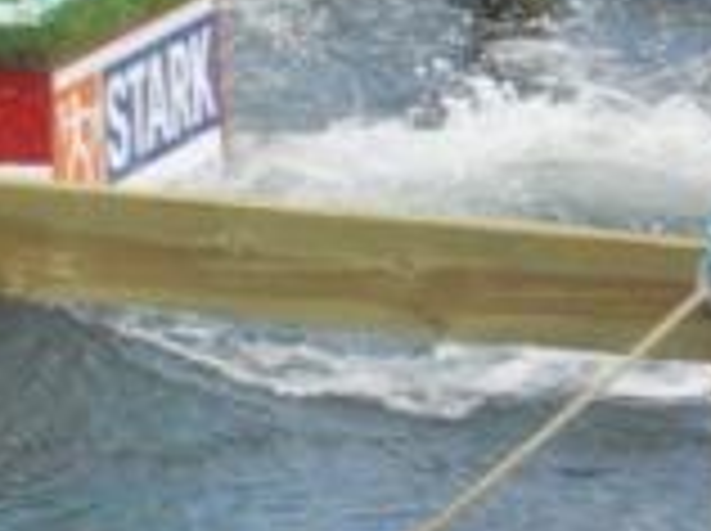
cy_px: 108
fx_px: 8162
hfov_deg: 5.0
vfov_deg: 3.7
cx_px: -270
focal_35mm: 398
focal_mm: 25
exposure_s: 1/400
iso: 400
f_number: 6.6
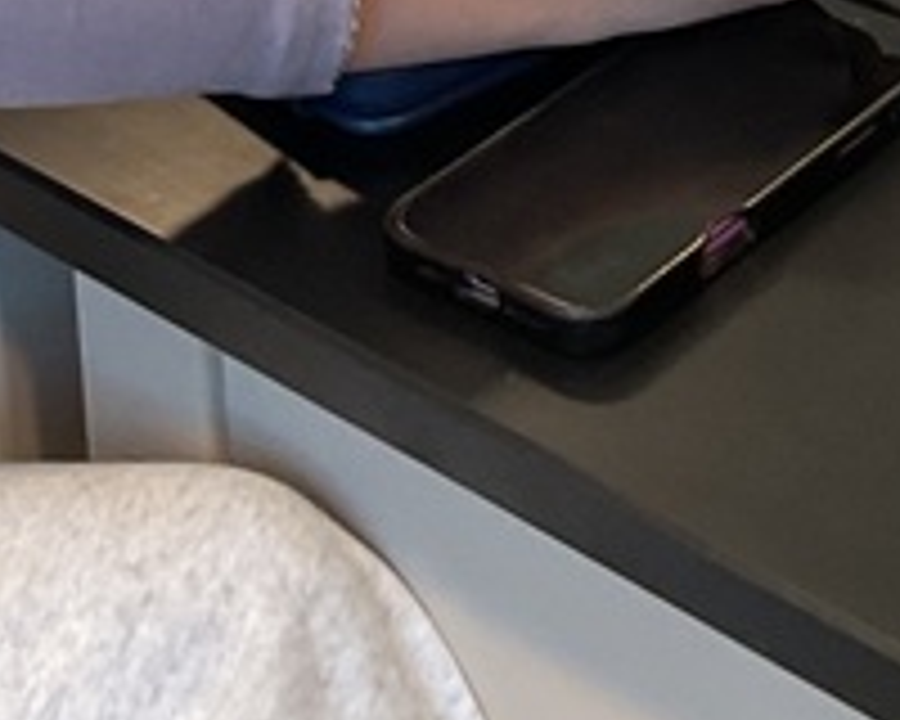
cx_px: 1107
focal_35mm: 145
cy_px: -896
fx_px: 3862
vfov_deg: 9.6
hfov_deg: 12.9
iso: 50
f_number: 1.8
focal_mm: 3
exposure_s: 1/60
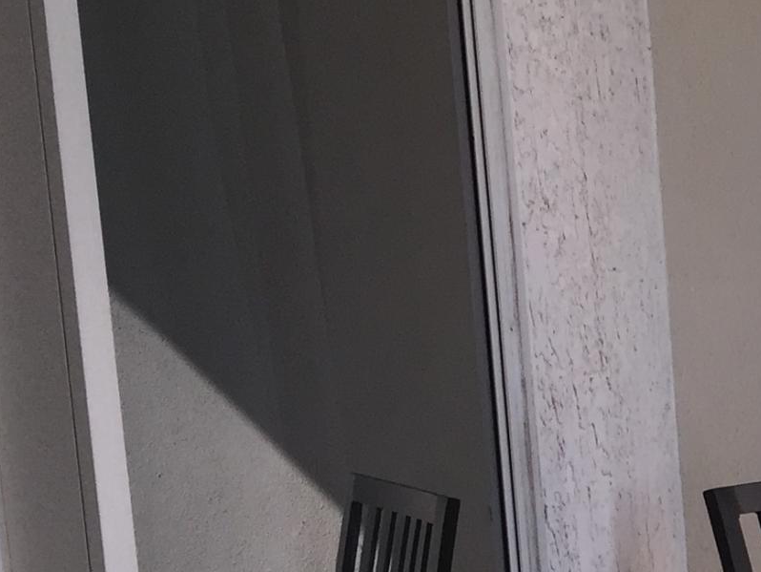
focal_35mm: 109
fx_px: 2397
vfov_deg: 13.3
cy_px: 646
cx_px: 1333
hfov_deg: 15.7
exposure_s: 1/2639
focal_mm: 4.15
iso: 32
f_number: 2.2
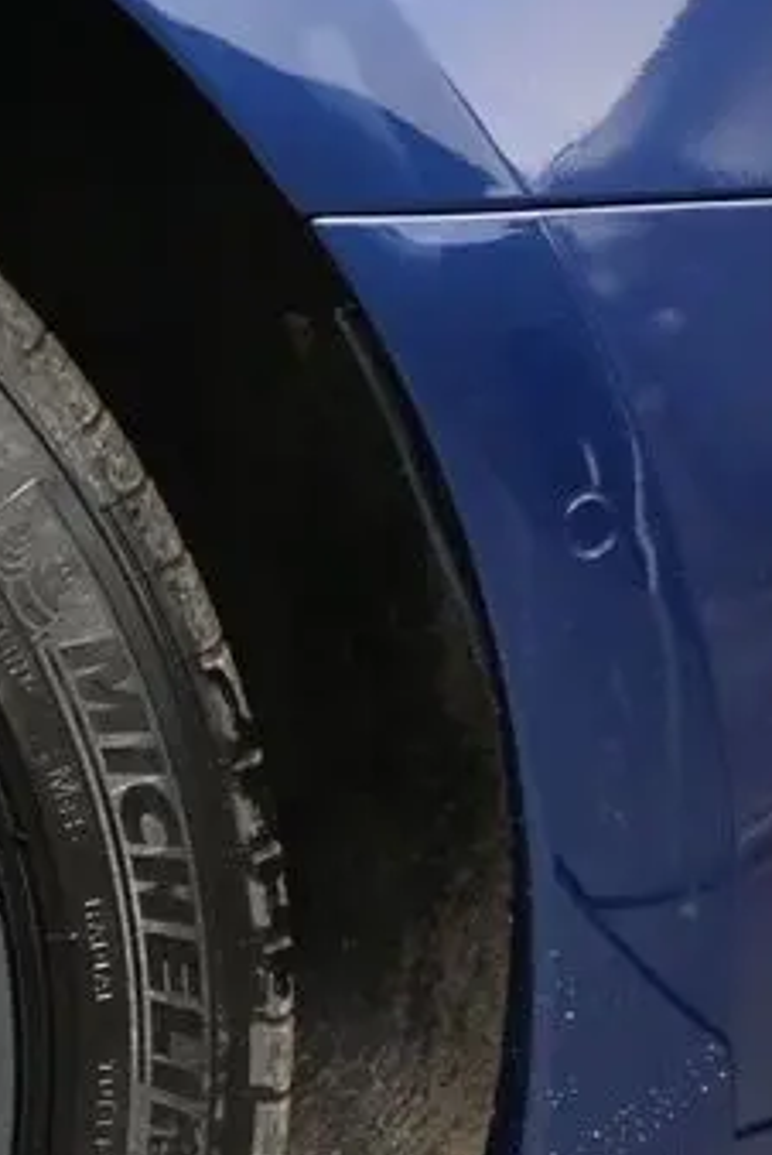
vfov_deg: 18.1
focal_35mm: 111
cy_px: 1051
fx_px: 3572
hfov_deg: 11.0
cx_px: -844
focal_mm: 24.5
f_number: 4.2
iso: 1400
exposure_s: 1/125
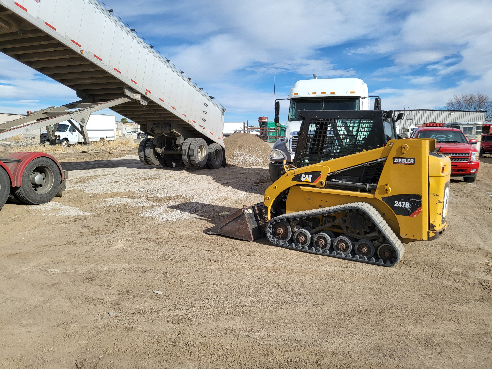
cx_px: 246
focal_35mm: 26
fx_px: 370
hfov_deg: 67.3
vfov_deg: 53.1
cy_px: 184
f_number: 1.8
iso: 50
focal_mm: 4.25
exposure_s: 1/2937
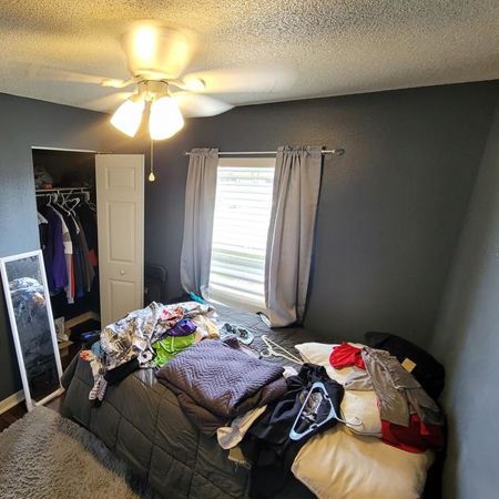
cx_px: 151
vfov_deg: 80.7
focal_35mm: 18
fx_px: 294
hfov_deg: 77.1
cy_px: 256
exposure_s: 1/60
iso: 200
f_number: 2.2
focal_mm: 2.2
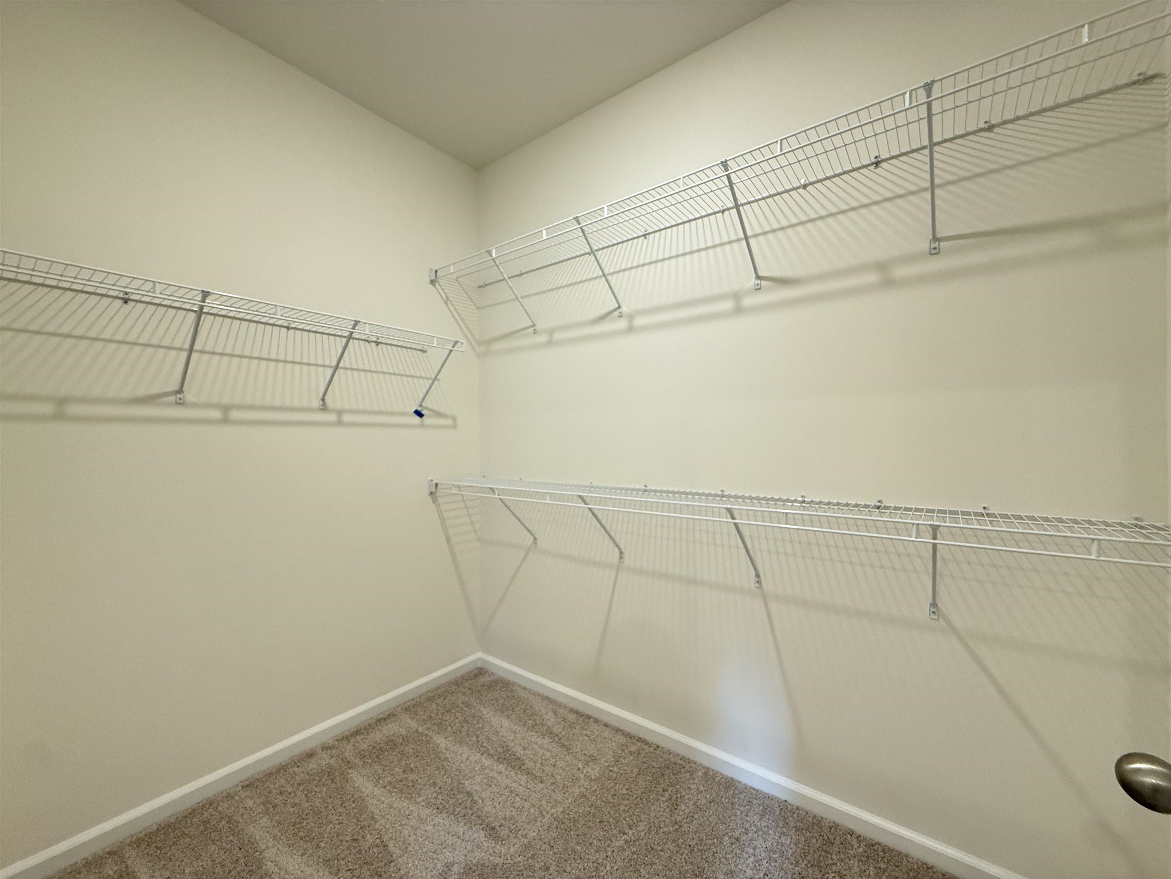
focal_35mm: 14
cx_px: 586
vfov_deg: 85.7
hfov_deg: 102.1
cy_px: 440
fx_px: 474
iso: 250
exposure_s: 1/60
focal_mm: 2.22
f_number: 2.2
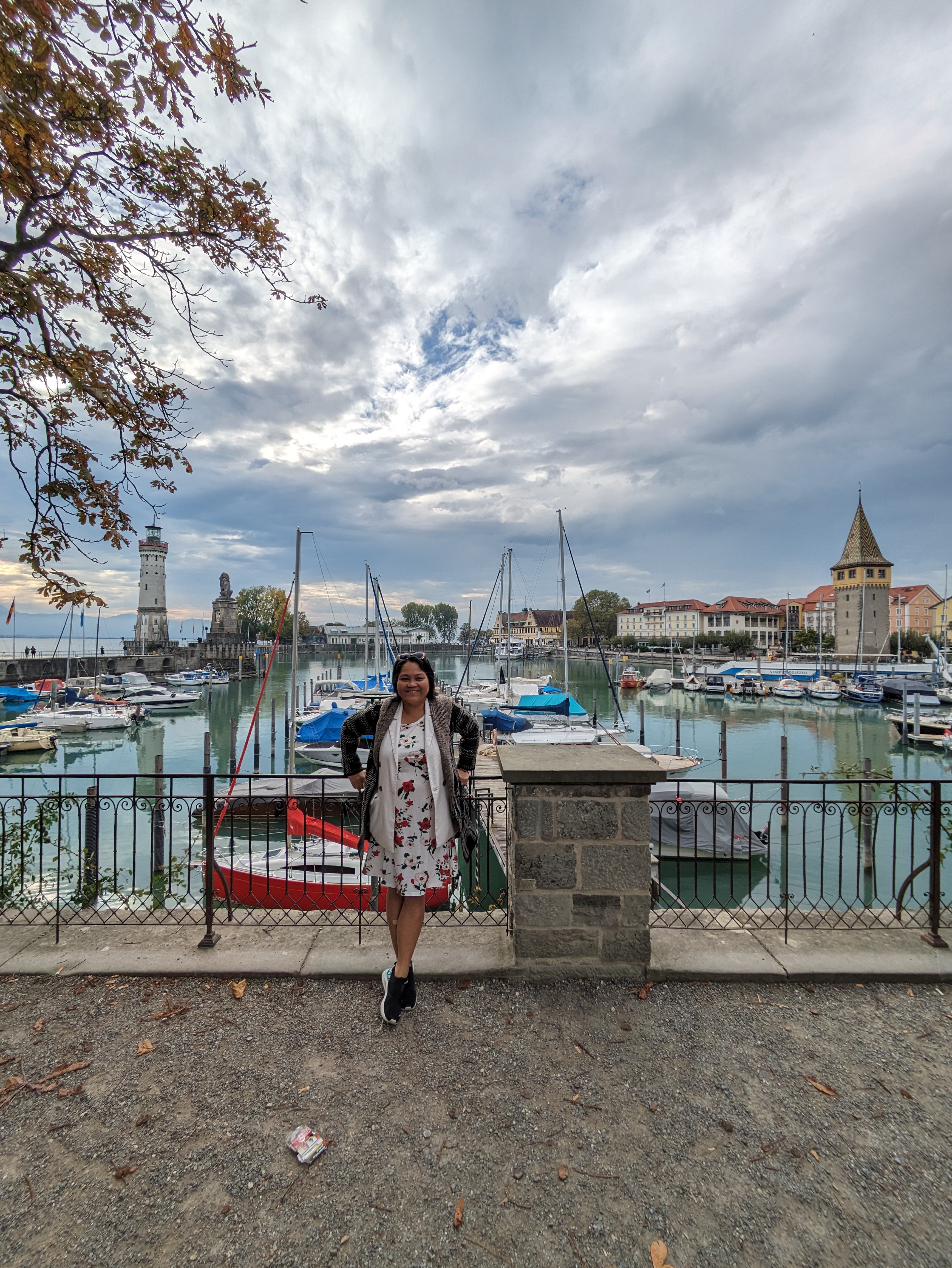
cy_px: 634
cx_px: 476
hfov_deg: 85.7
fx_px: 513
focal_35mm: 14
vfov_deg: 102.0
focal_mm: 1.83
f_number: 2.2
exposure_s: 1/2915
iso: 47
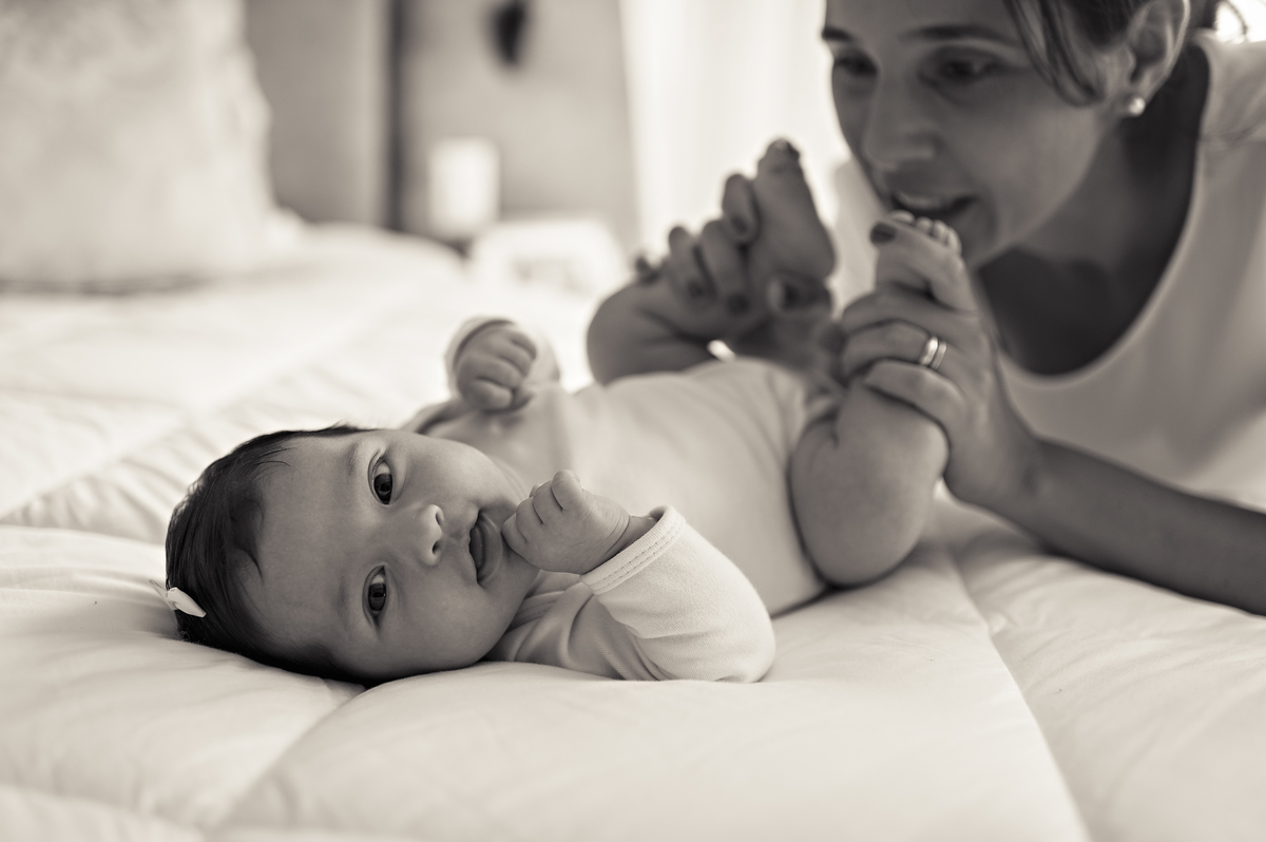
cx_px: 633
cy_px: 421
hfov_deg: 54.5
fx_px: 1230
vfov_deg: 37.8
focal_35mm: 35
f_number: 2
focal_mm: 35
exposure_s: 1/125
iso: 200
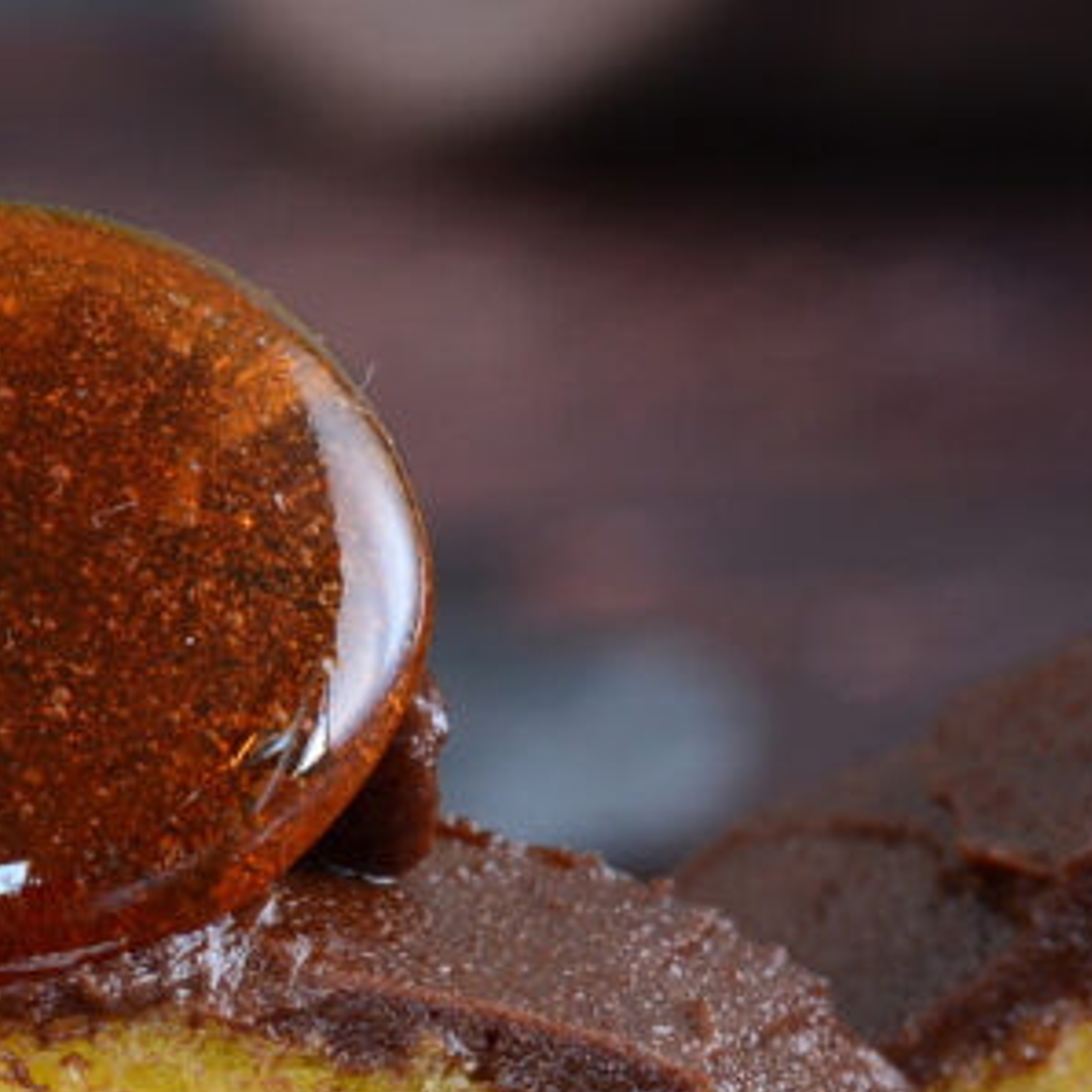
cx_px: 117
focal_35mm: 410
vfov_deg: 4.3
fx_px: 14633
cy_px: 1202
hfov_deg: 4.3
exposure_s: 1.3
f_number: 8
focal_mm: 50
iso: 100
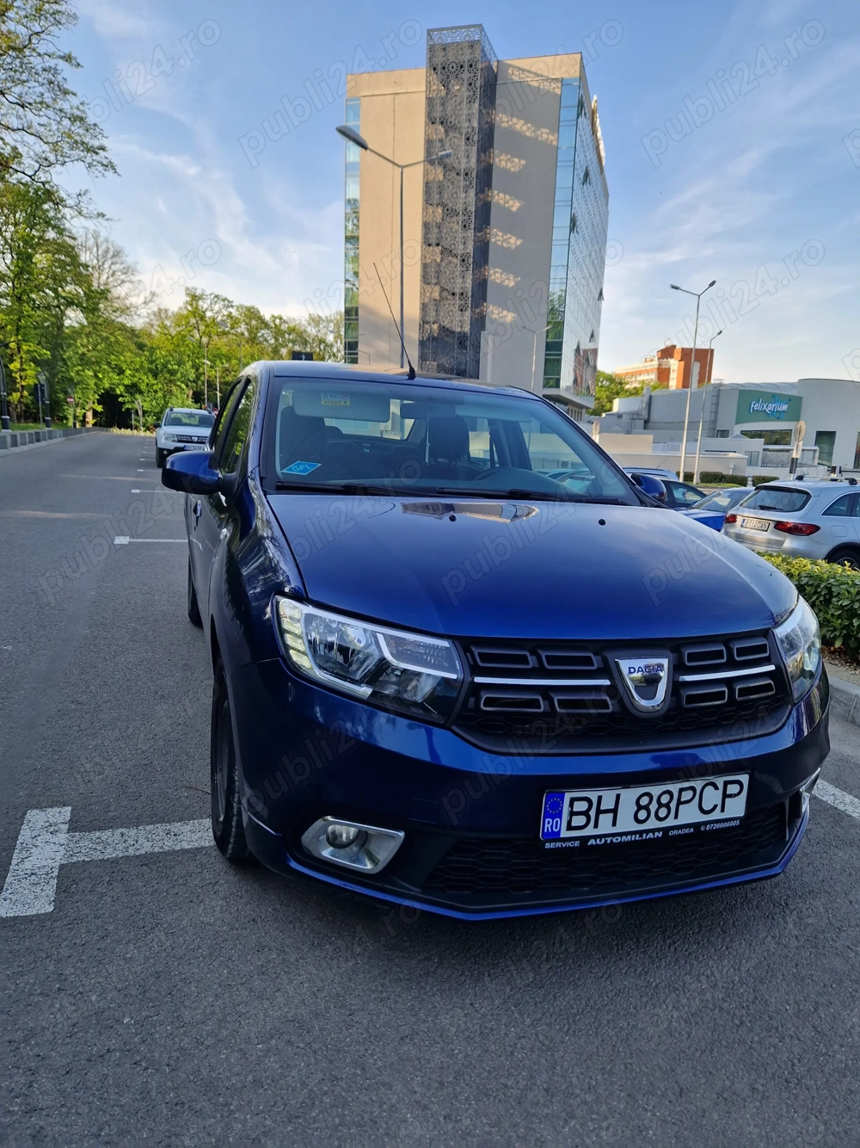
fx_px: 762
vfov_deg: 73.9
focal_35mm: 23
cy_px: 574
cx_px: 430
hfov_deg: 58.9
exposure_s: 1/452
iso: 50
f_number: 1.8
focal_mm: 5.4
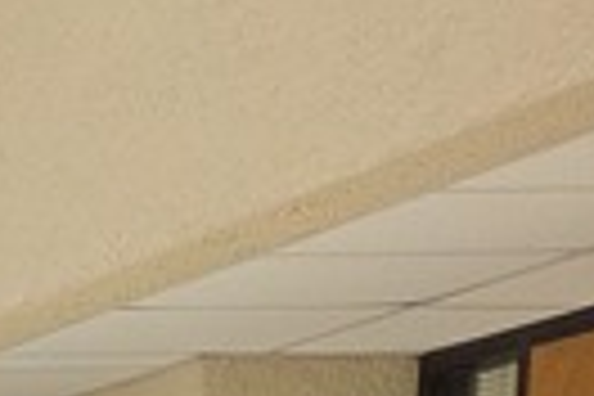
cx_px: -1454
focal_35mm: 185
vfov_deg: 6.5
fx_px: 3052
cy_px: 1346
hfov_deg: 8.4
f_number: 1.8
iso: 40
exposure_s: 1/120
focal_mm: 5.4
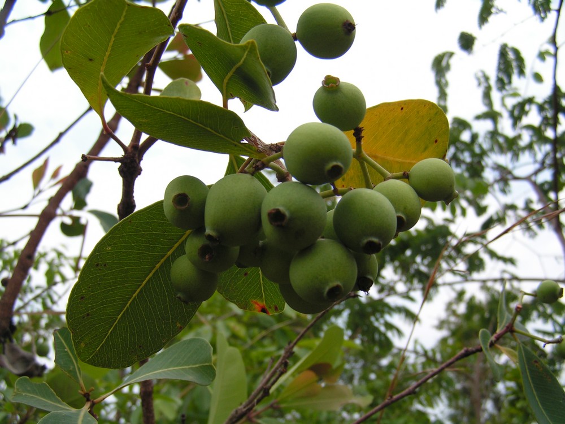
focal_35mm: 38
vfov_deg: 37.7
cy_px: 212
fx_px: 620
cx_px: 282
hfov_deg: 49.0
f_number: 3.2
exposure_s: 1/1000
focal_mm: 6.3
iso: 50
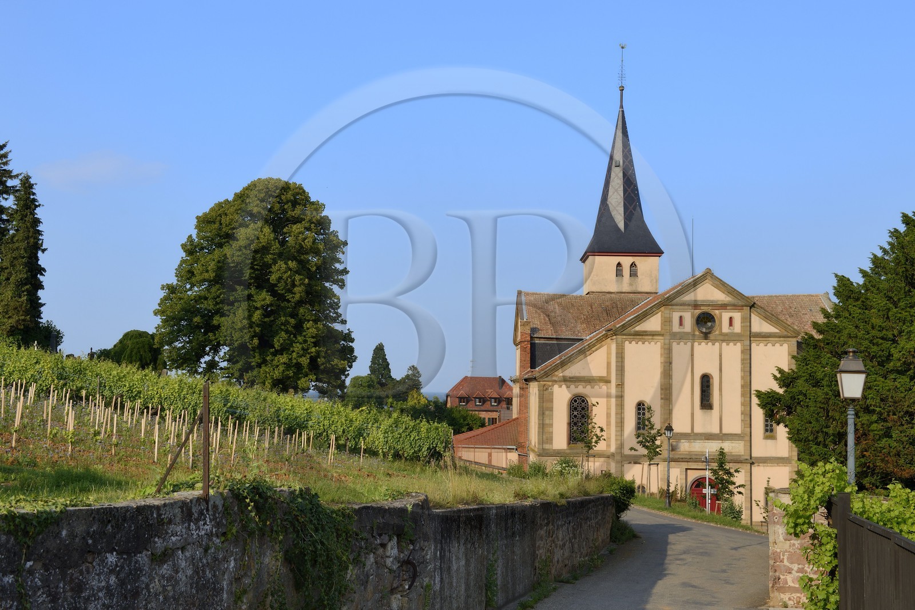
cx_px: 458
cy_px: 305
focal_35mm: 44
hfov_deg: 44.5
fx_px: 1118
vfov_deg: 30.5
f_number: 11
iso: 200
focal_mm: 44
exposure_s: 1/200
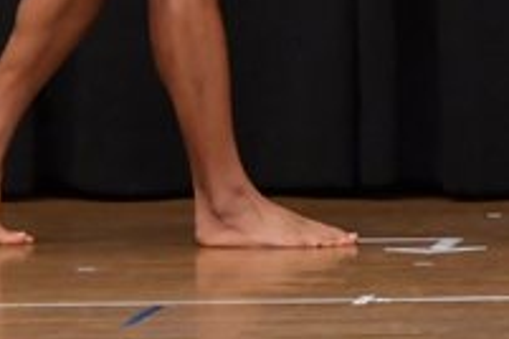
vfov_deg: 1.4
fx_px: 13926
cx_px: 249
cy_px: -299
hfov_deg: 2.1
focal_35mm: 985
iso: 6400
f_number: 5.6
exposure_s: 1/400
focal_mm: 170
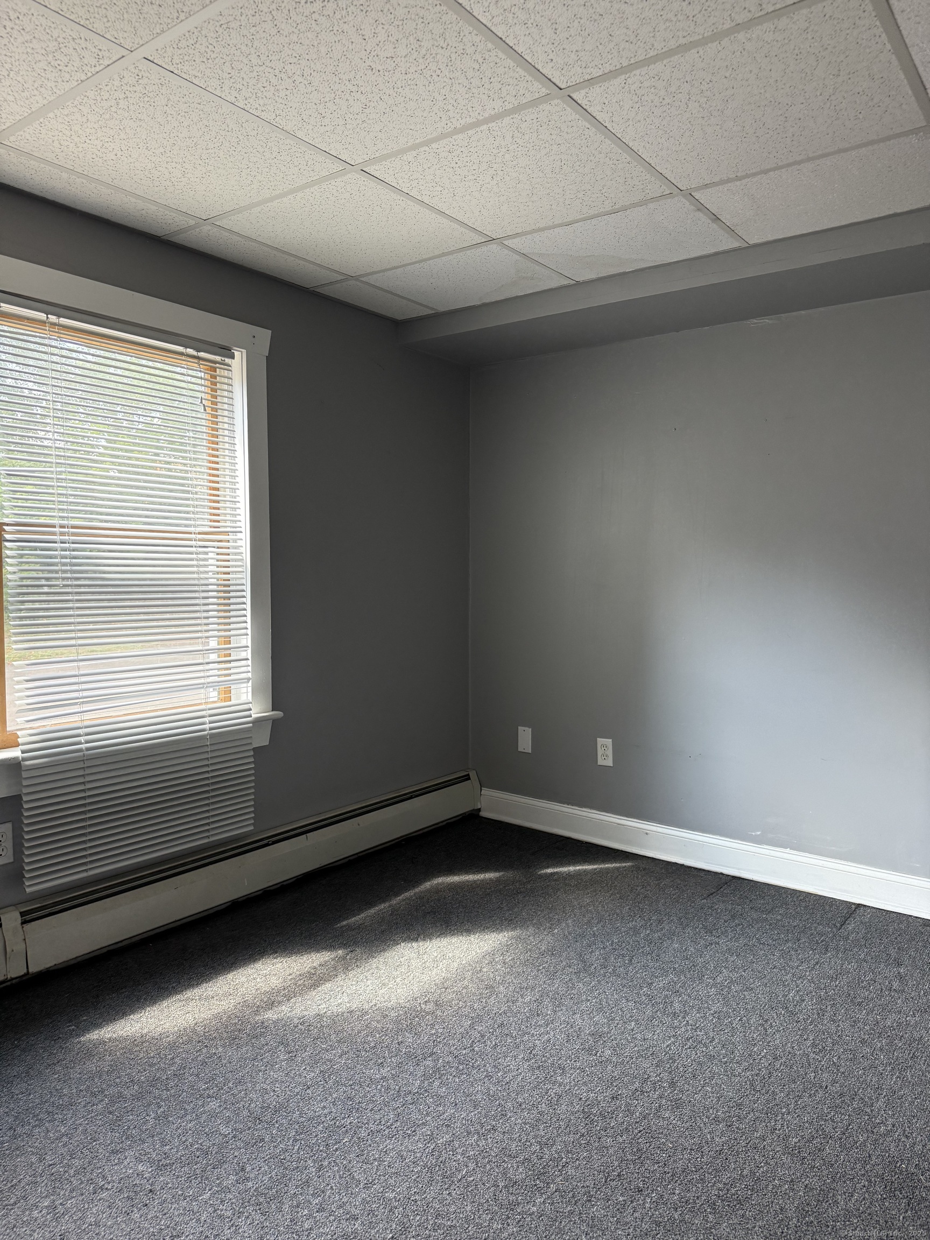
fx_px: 860
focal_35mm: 24
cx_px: 465
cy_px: 620
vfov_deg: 71.6
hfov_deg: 56.8
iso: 200
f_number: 1.78
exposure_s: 1/96
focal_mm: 6.76
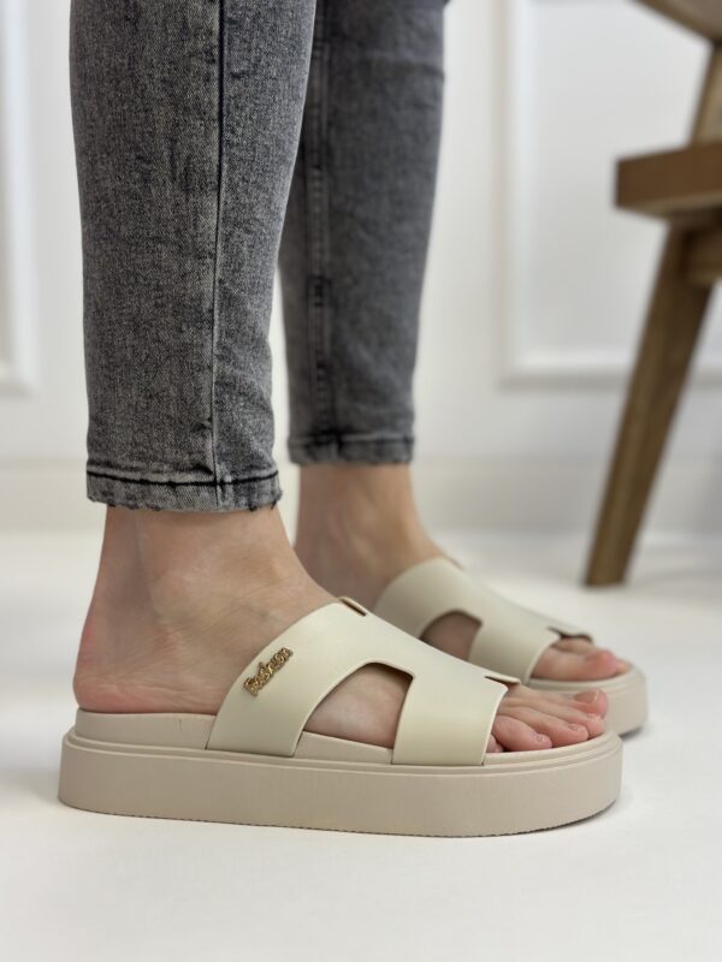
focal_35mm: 48
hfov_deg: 30.3
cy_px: 481
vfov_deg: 39.7
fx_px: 1335
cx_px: 361
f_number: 1.78
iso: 160
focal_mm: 6.86
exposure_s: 1/117
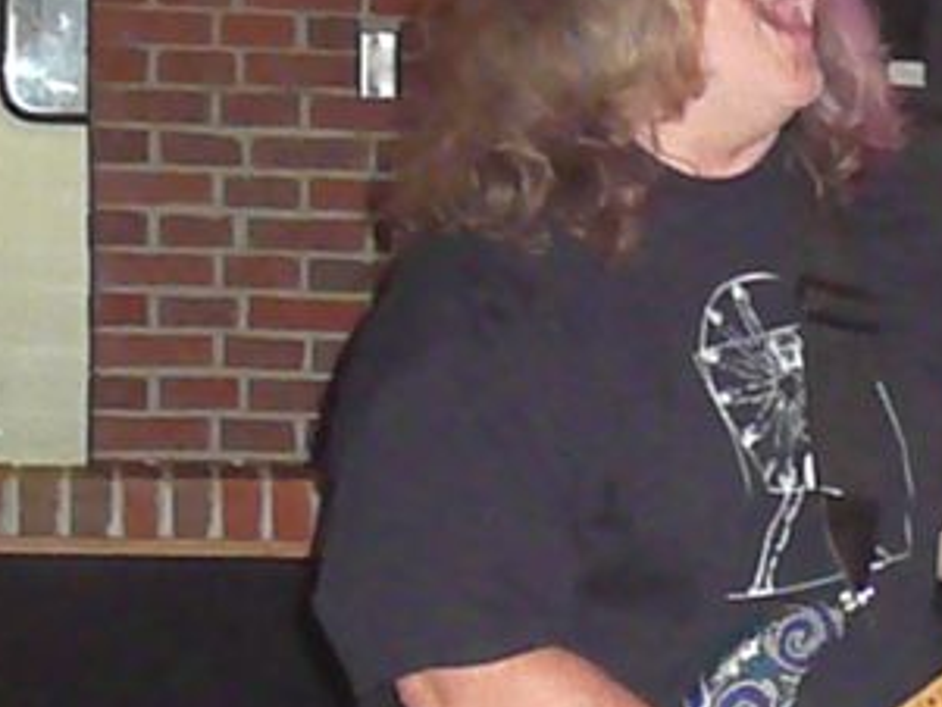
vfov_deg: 9.8
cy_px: 732
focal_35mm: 151
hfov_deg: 12.9
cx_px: 980
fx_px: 4111
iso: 1600
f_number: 3.7
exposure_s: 1/30
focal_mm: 10.5
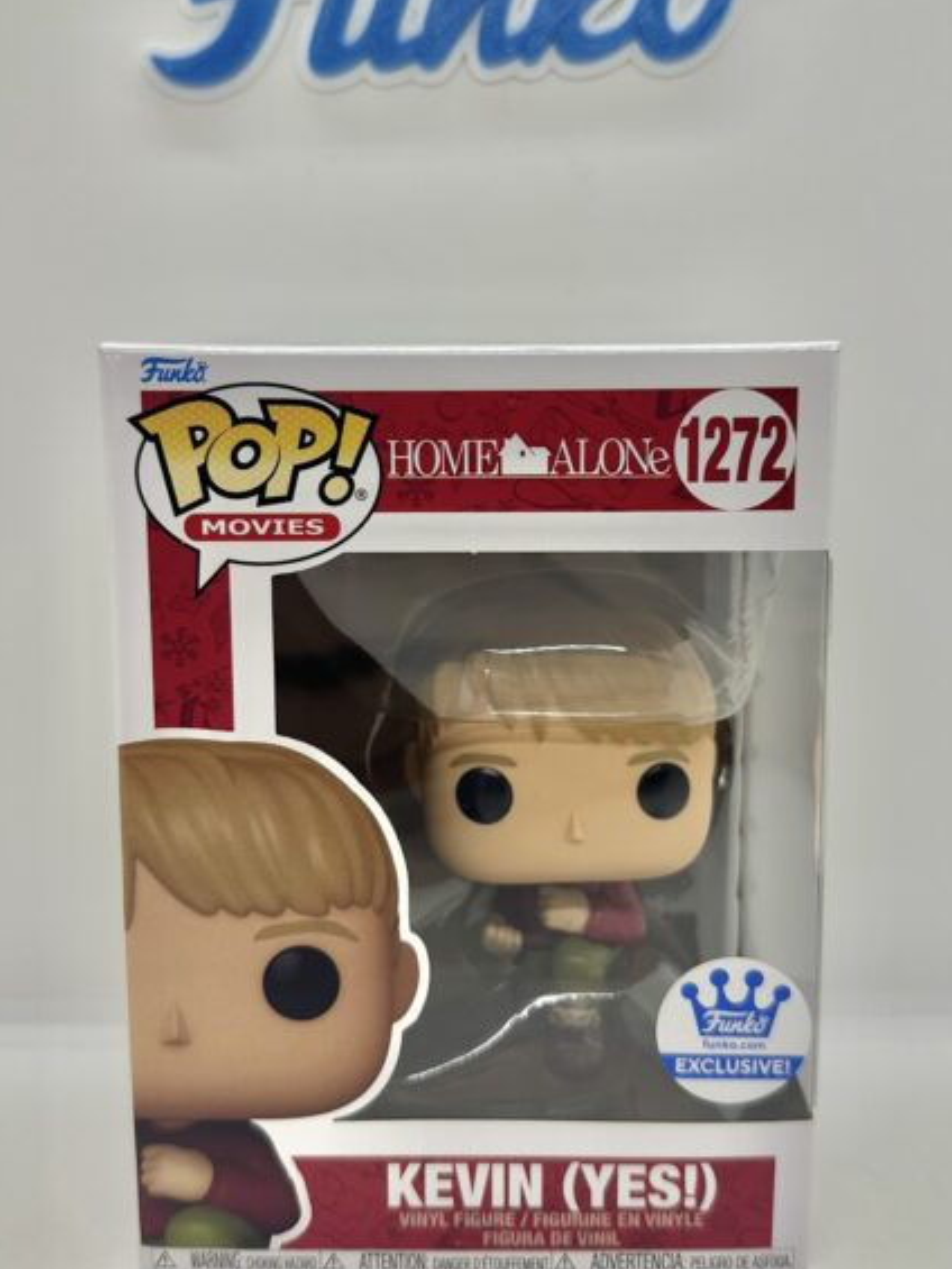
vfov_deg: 53.9
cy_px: 588
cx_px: 489
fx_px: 1246
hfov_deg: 41.8
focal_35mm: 34
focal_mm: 6.86
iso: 80
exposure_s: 1/279
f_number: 1.78
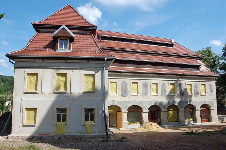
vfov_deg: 43.5
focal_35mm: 30
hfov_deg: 62.0
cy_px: 75
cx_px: 113
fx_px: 188
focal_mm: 20
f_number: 9
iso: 200
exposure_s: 1/320
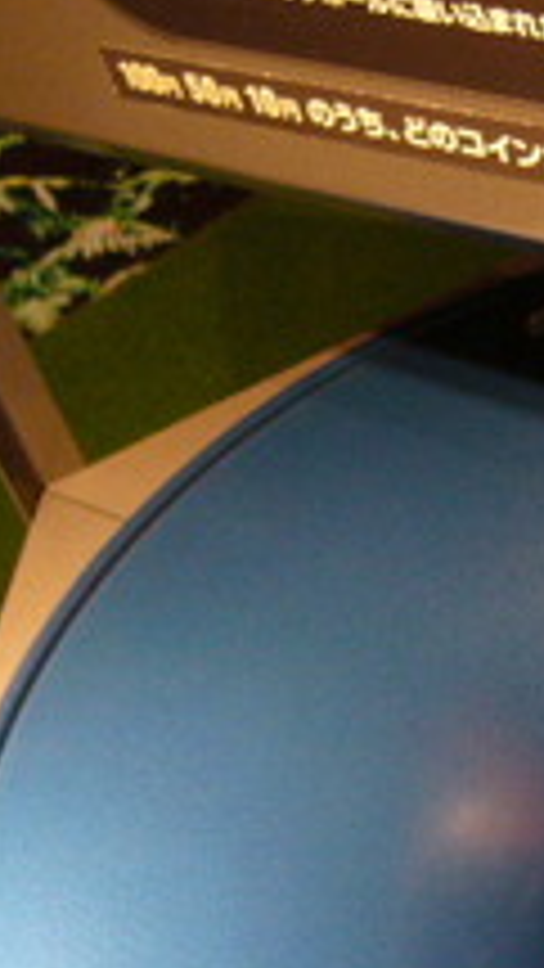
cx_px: 602
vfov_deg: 29.7
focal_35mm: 71
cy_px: 387
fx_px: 1820
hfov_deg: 16.5
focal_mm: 5.8
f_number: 2.8
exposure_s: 1/8
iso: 200
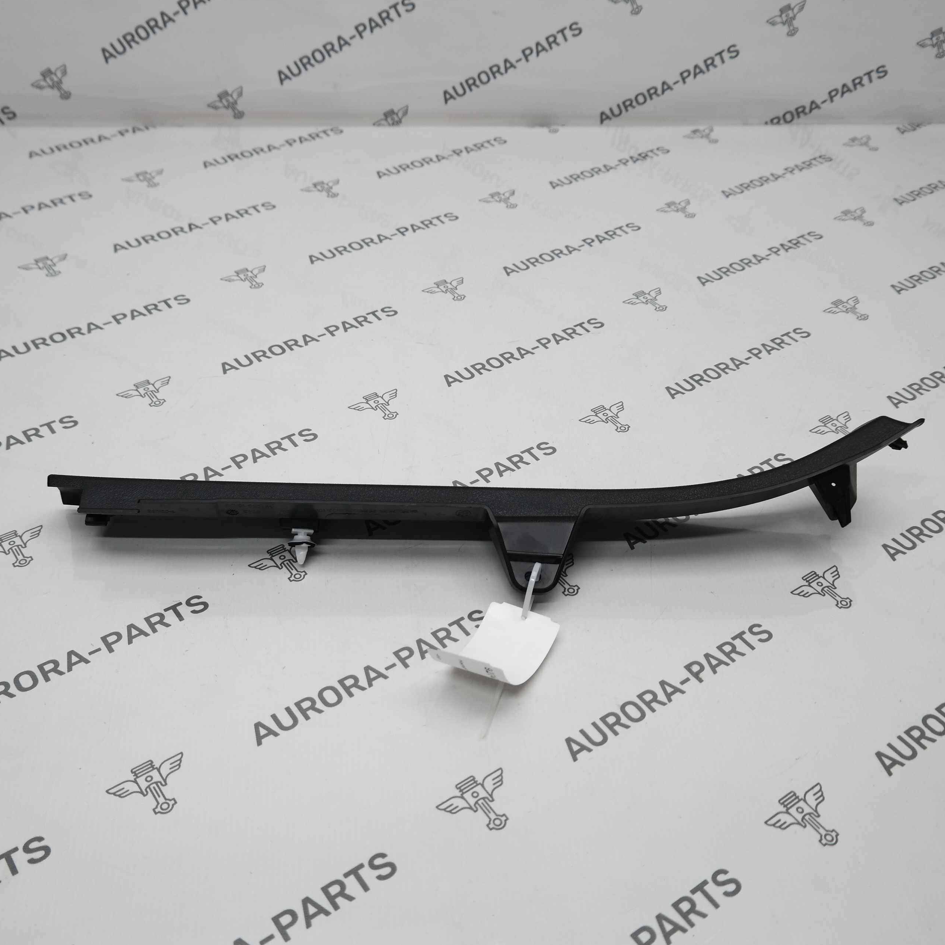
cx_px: 476
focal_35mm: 35
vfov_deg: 47.2
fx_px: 1081
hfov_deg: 47.2
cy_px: 473
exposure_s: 1/80
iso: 100
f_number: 3.5
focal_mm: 18
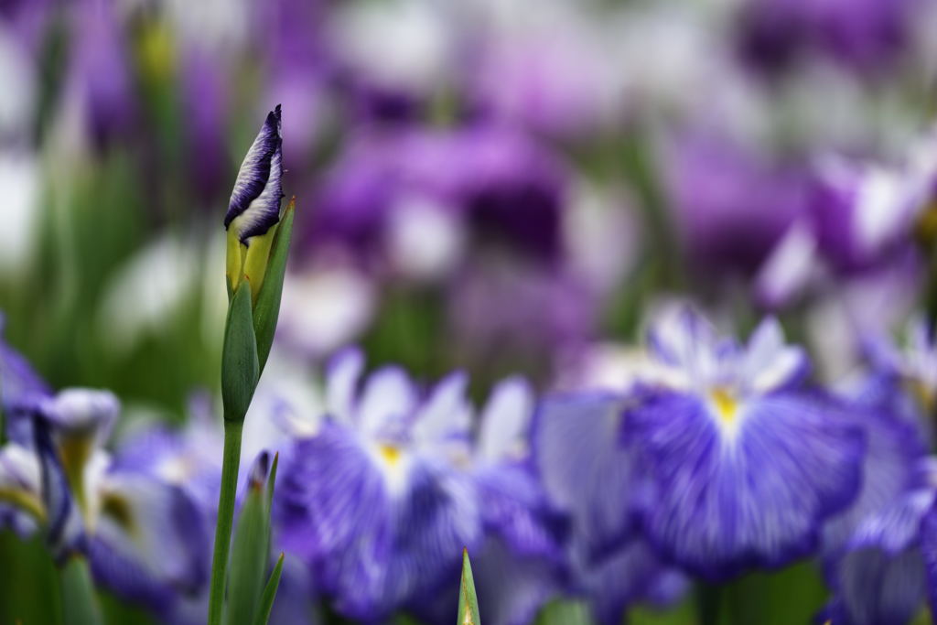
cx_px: 468
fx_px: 13015
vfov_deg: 2.8
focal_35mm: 500
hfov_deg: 4.1
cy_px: 312
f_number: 5.6
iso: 100
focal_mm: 500
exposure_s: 1/500
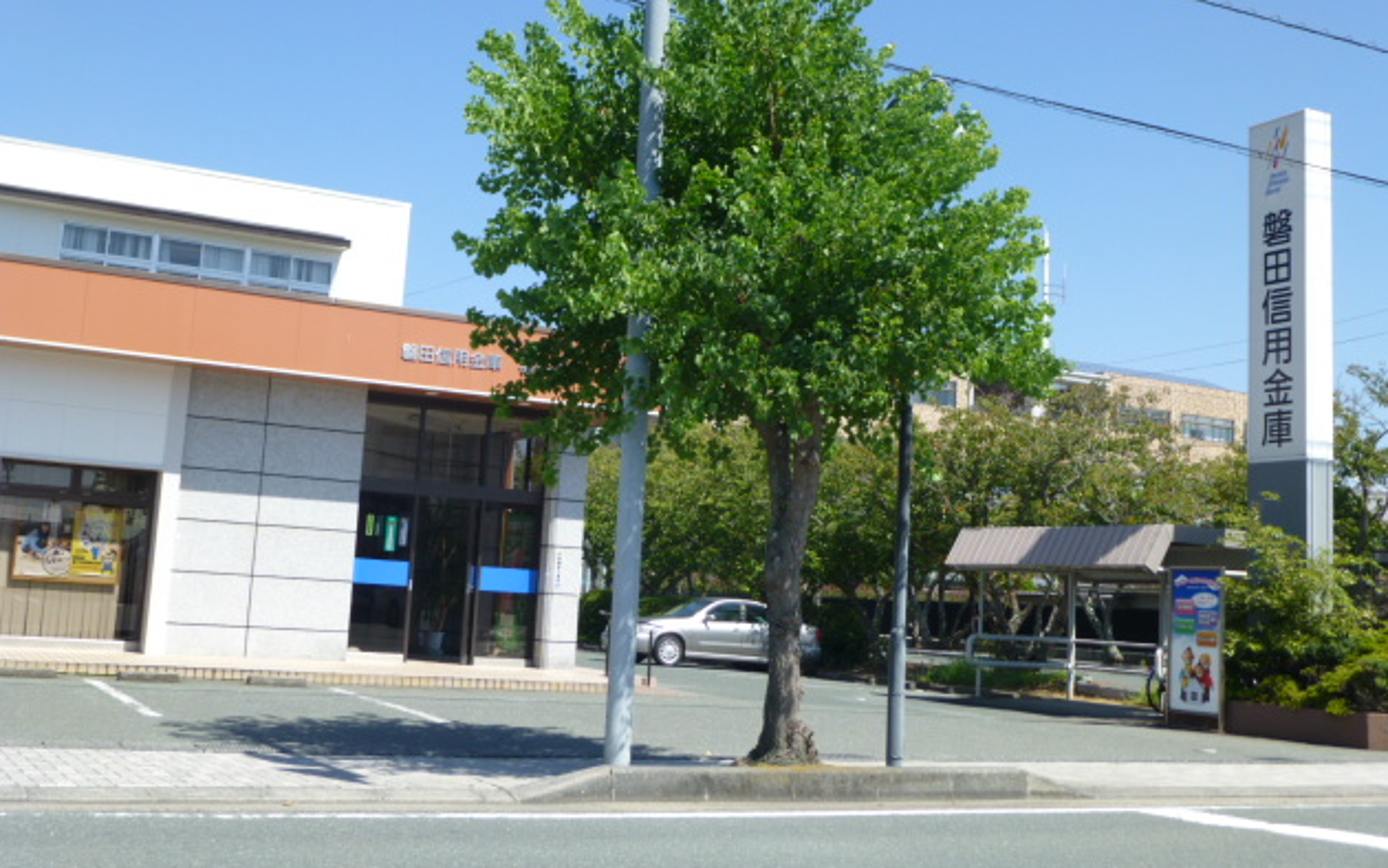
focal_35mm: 42
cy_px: 366
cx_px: 694
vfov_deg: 30.5
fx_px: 1589
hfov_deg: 47.2
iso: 100
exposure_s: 1/640
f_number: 3.7
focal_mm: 6.9
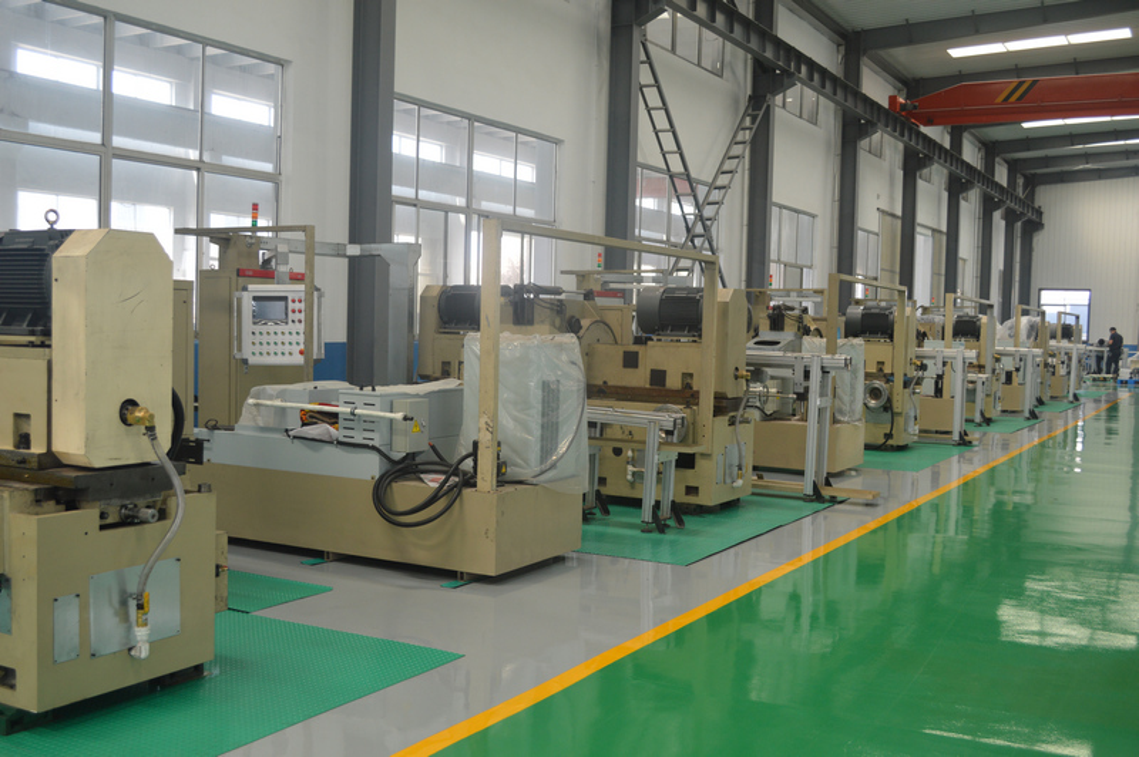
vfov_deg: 36.8
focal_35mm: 36
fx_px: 1138
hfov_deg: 53.2
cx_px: 570
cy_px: 378
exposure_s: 1/80
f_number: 4.5
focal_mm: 24
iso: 400
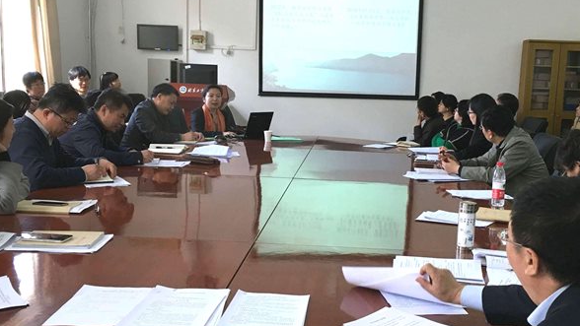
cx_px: 343
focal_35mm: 43
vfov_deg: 27.7
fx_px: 661
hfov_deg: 47.1
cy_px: 174
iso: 50
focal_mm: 4.15
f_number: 2.2
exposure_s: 1/33
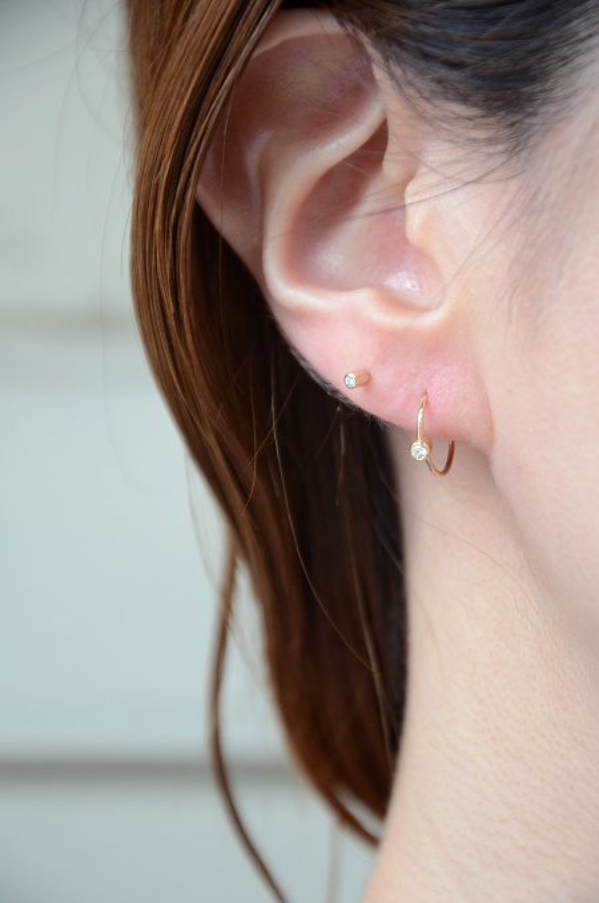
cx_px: 300
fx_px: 3947
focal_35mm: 158
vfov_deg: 13.1
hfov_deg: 8.7
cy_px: 452
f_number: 5.6
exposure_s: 1/100
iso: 1250
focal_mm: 105
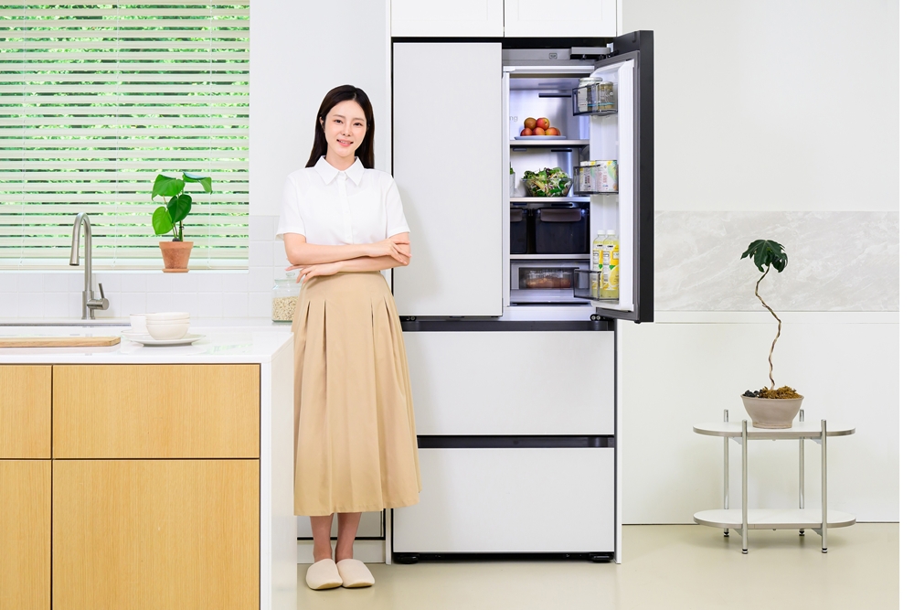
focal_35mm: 54
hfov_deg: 36.9
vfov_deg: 25.1
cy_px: 305
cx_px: 457
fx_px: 1371
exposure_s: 1/125
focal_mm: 54
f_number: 8
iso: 800
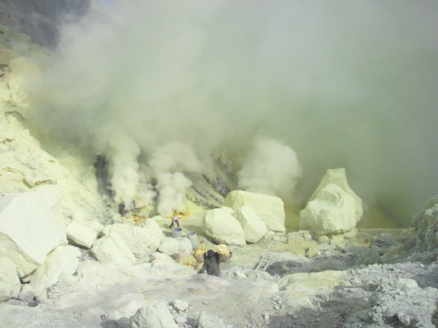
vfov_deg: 37.7
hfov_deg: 49.0
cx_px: 219
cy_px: 164
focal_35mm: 38
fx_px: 481
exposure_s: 1/400
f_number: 8
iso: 100
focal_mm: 6.2
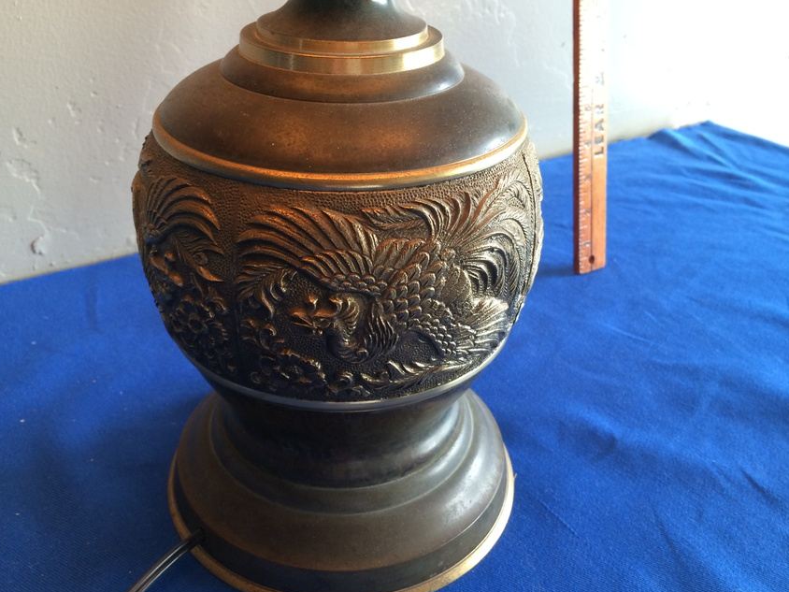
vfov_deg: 44.1
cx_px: 376
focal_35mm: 32
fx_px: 729
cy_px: 315
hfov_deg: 56.8
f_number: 2.2
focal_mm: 4.12
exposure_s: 1/30
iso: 80
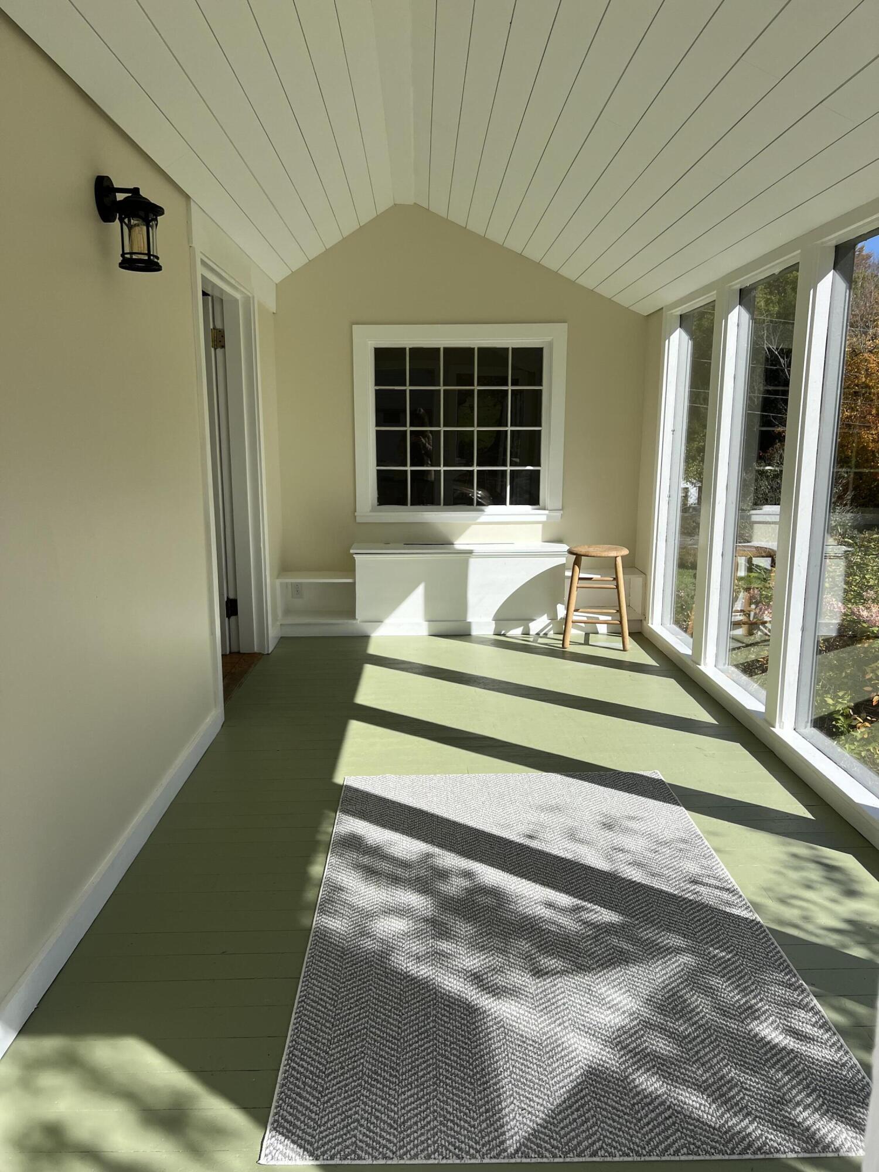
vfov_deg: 67.3
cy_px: 586
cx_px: 440
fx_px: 880
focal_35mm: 26
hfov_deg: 53.1
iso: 50
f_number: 1.5
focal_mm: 5.7
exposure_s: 1/5319
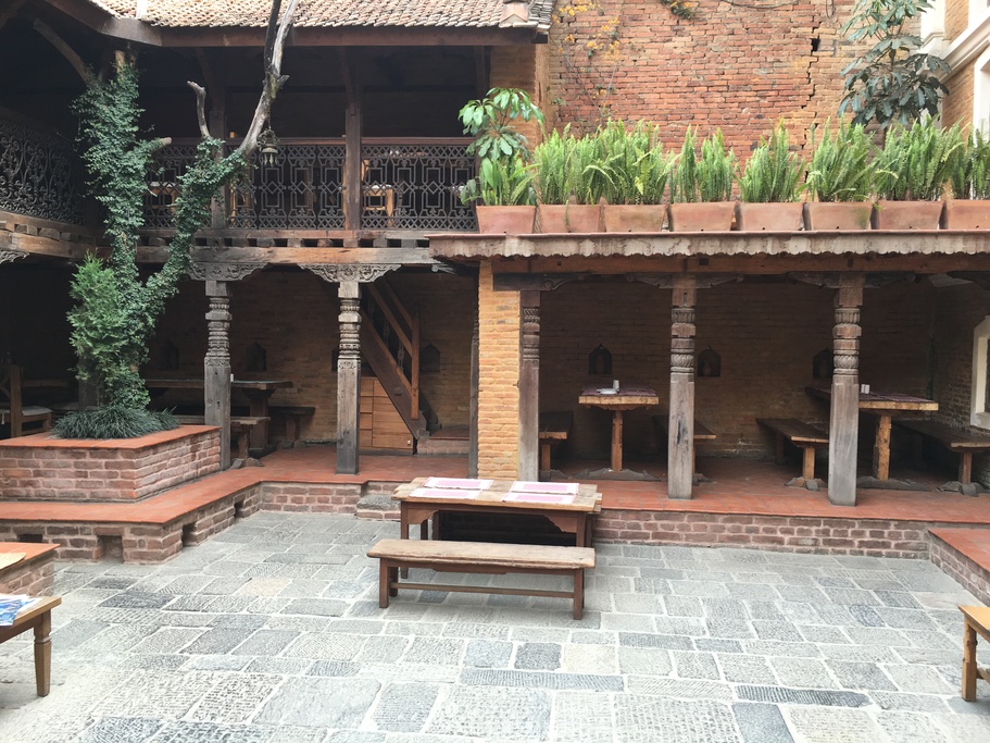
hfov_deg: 61.7
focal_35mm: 29
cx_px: 495
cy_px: 372
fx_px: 829
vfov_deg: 48.2
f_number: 2.2
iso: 32
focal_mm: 4.15
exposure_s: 1/100
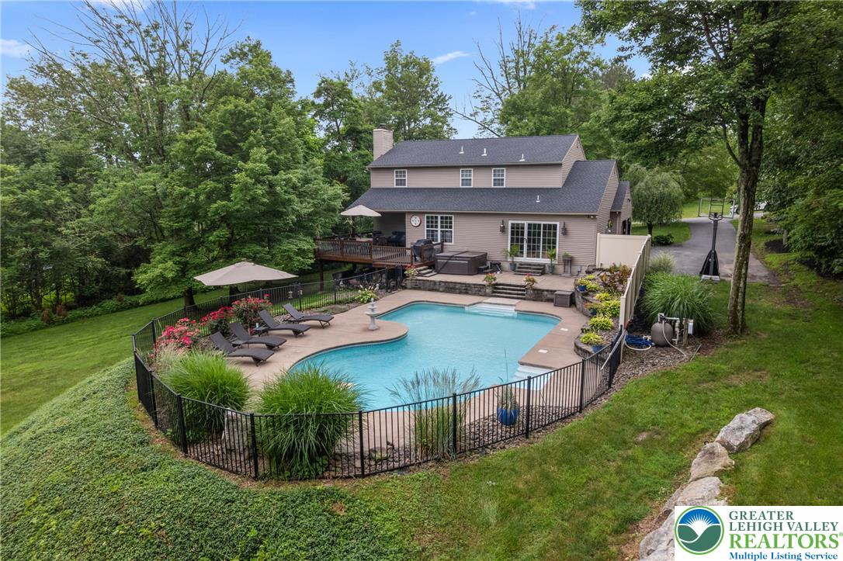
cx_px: 422
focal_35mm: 22
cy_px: 280
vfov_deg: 57.2
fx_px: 515
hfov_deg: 78.6
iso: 300
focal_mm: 8.38
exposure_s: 1/15
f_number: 2.8
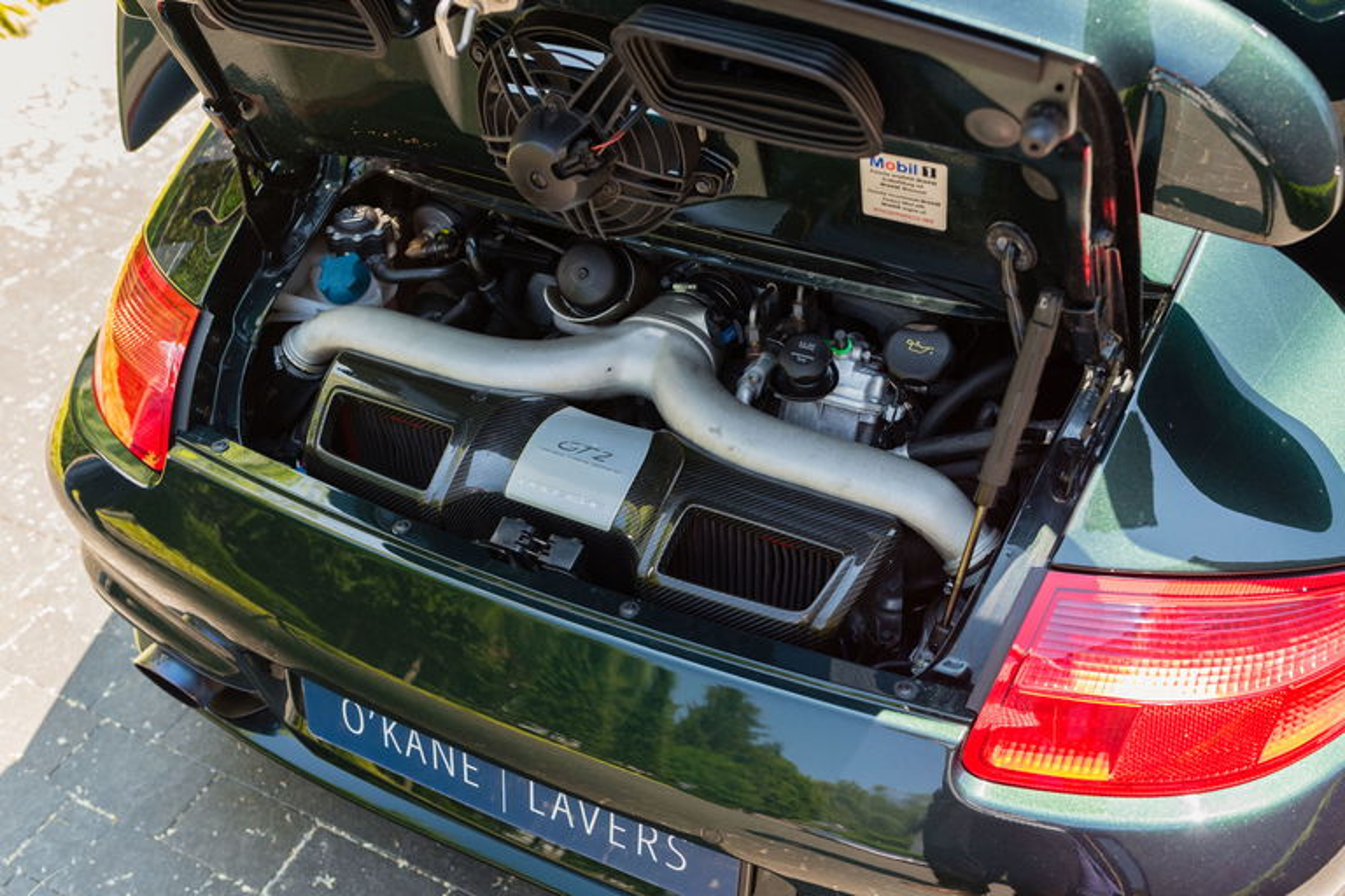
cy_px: 448
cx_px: 672
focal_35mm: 35
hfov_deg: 54.4
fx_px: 1308
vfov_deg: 37.9
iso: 800
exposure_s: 1/200
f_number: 4.5
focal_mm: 35
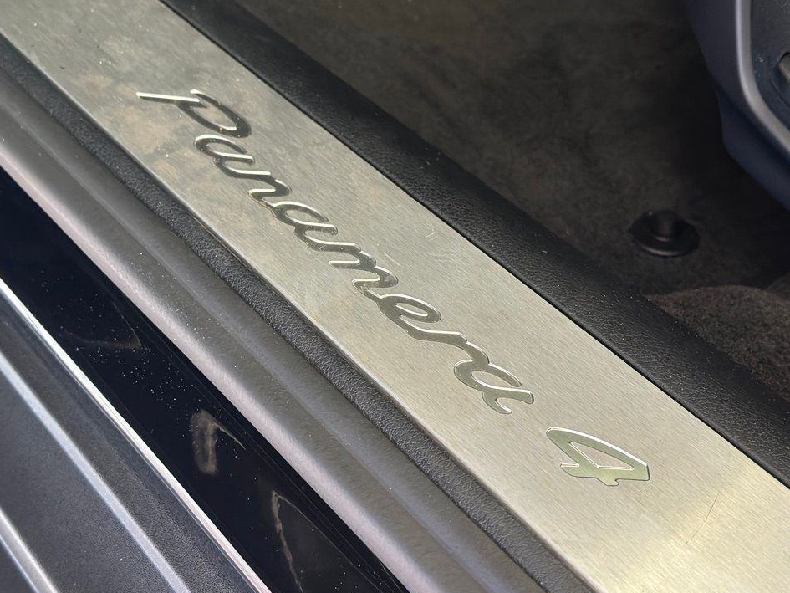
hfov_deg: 36.8
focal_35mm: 52
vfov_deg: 28.0
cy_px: 304
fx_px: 1187
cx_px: 400
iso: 320
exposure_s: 1/40
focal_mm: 6.86
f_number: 1.78
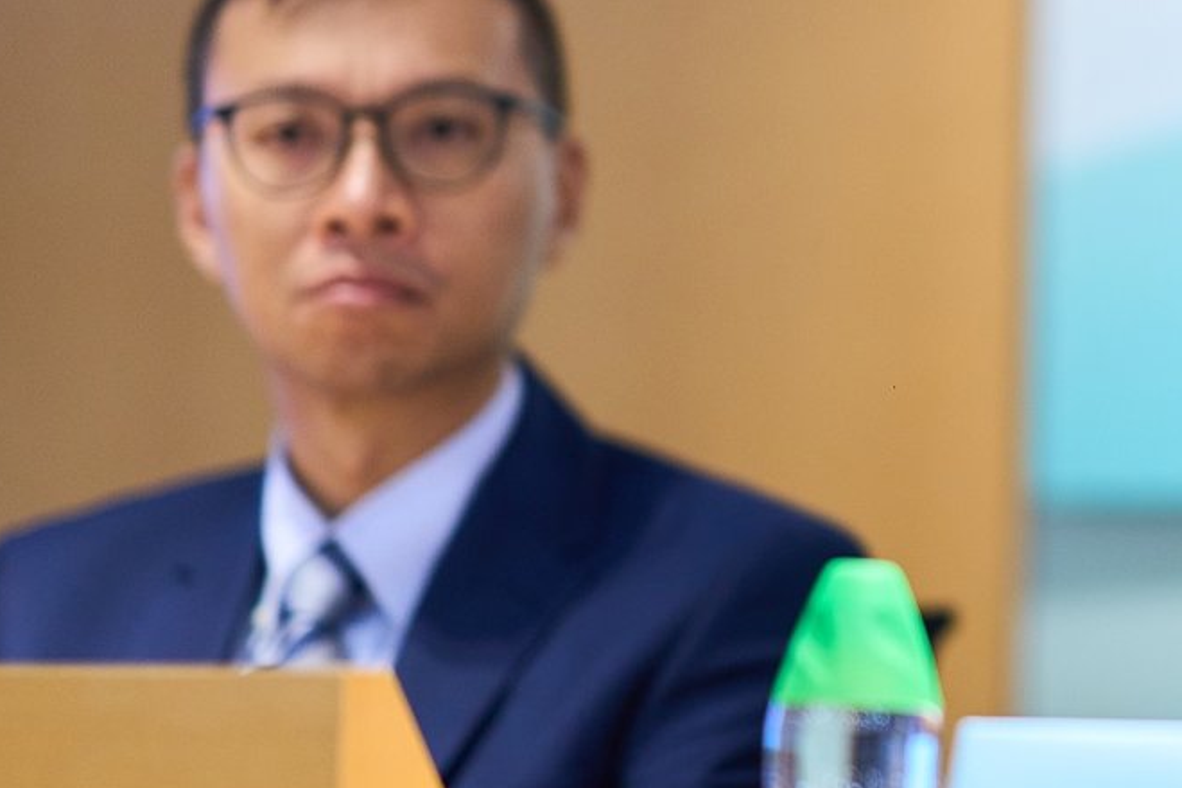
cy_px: 221
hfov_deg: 9.8
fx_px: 6860
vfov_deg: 6.6
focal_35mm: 209
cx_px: 1272
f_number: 1.4
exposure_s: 1/320
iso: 800
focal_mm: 85
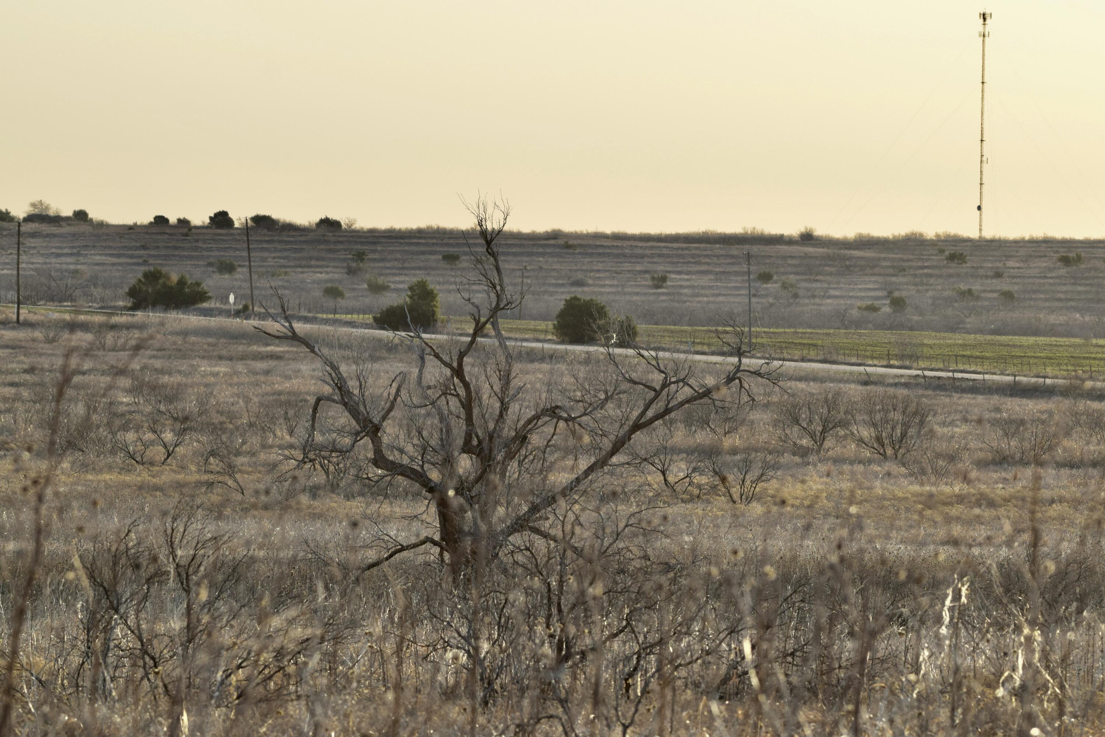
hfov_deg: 6.9
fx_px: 9208
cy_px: 368
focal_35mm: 300
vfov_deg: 4.6
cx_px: 552
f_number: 8
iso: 280
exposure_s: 1/500
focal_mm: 200
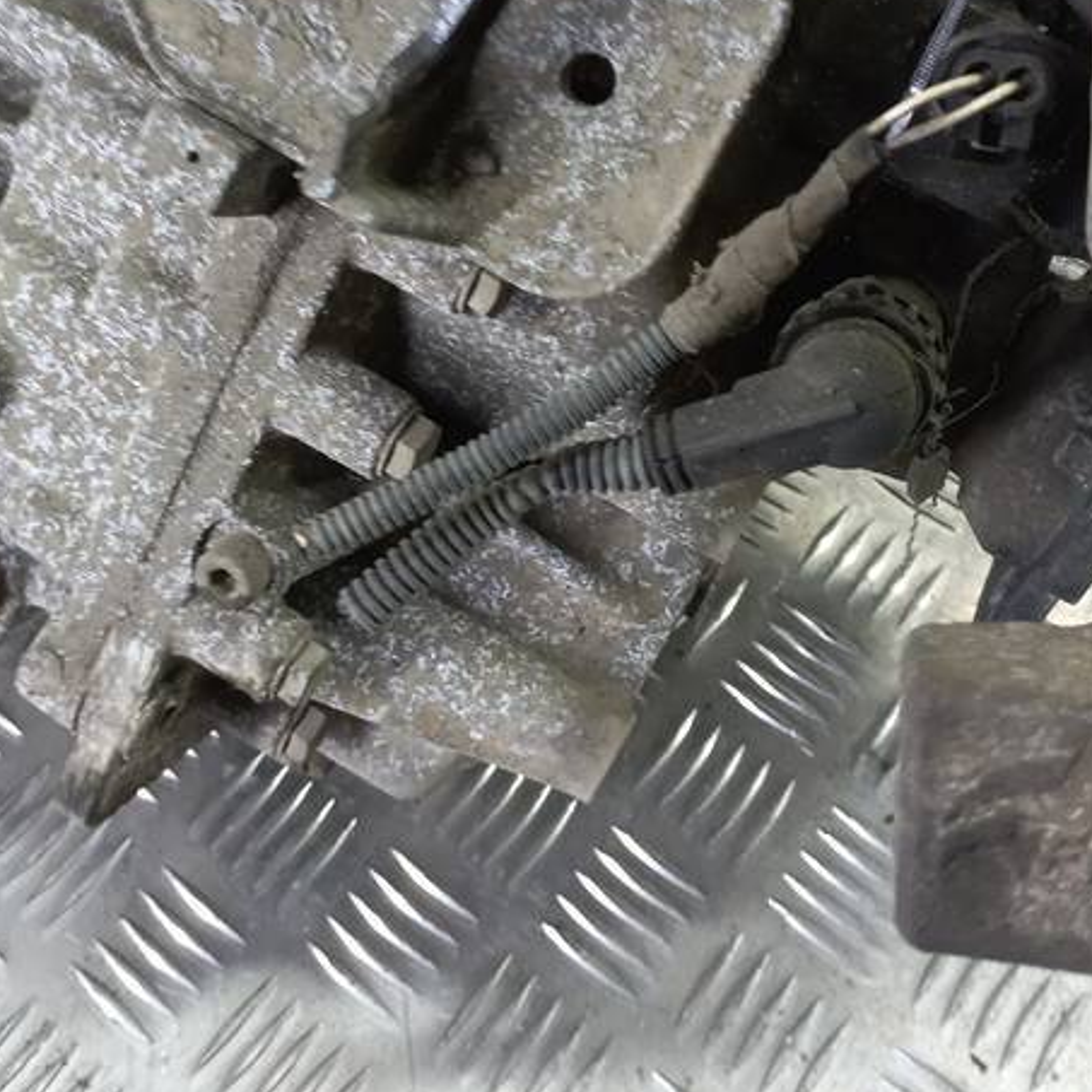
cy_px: 275
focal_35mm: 50
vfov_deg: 33.4
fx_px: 1785
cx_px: 451
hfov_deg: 33.9
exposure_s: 1/50
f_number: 1.8
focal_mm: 4.6
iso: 100
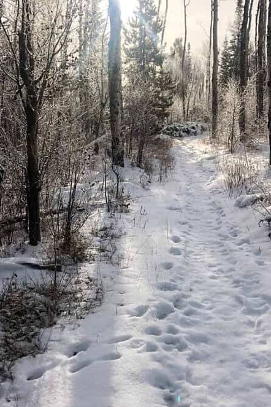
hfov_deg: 32.6
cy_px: 199
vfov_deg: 47.4
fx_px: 463
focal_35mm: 41
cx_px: 155
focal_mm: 3.99
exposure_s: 1/3205
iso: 20
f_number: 1.8
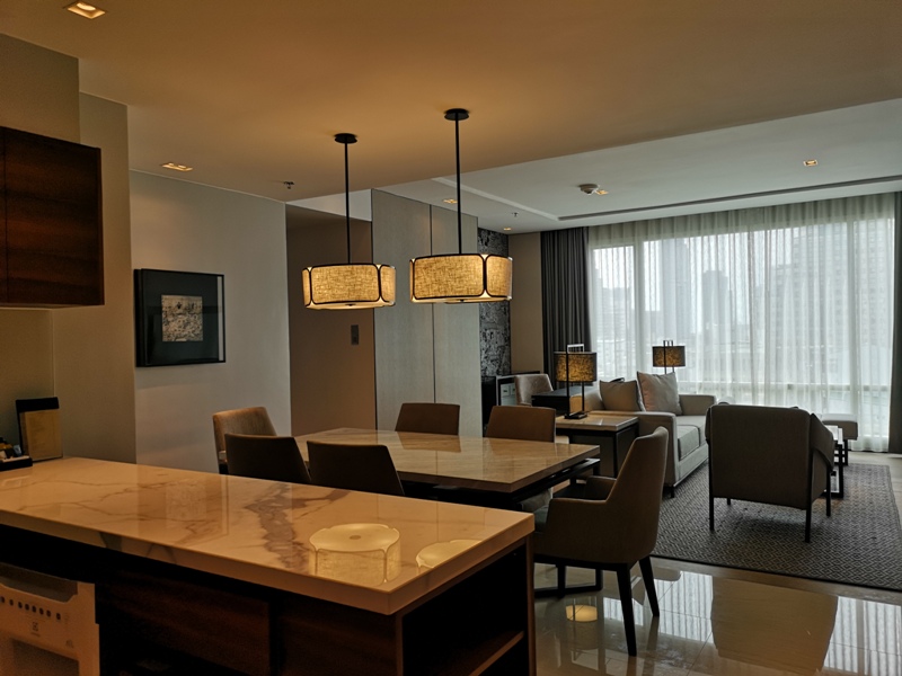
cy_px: 338
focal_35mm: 27
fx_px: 704
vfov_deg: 51.4
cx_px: 451
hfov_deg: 65.3
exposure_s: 1/263
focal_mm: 3.95
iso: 50
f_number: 1.8
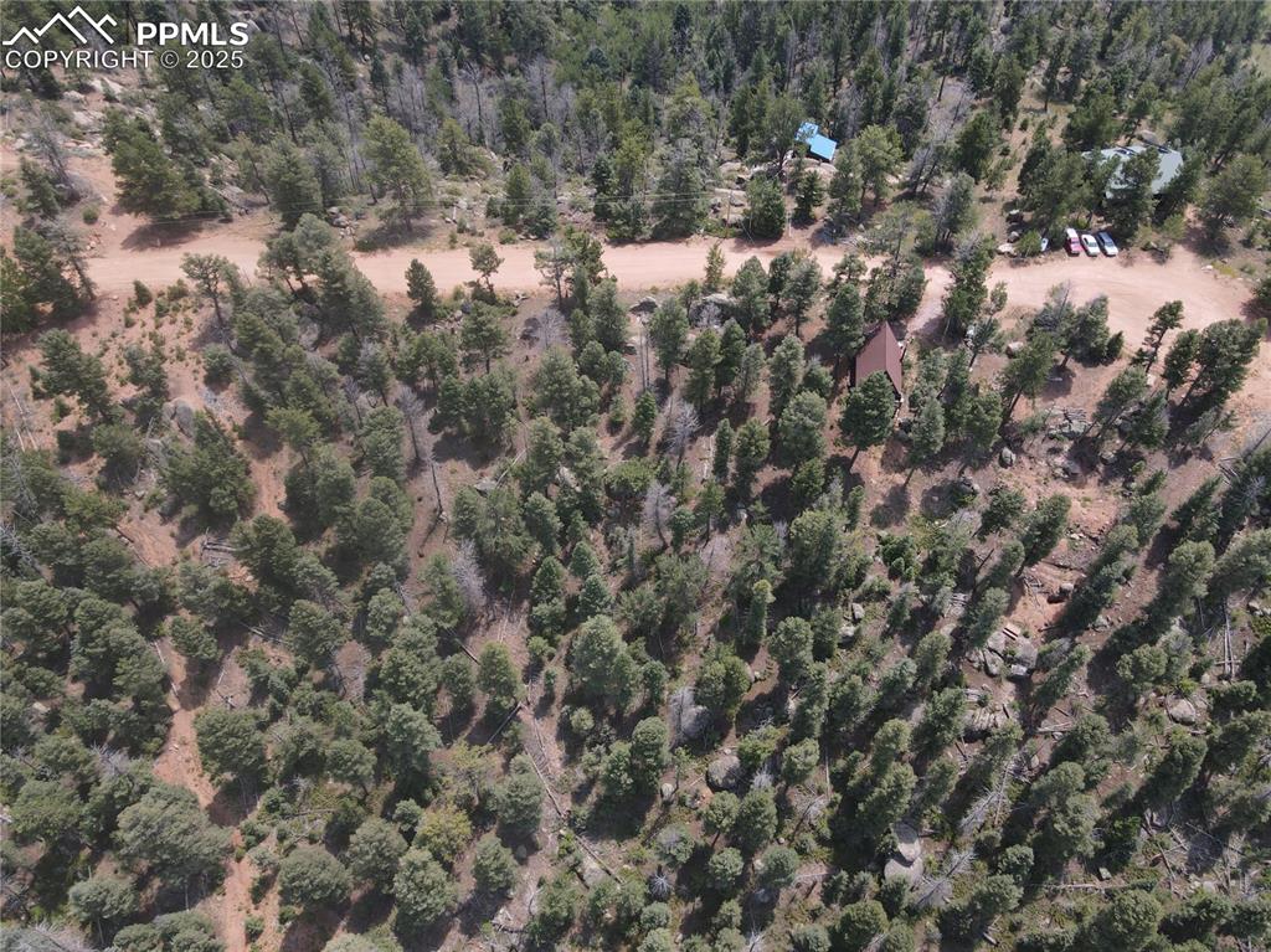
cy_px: 476
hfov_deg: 71.6
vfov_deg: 56.8
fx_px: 881
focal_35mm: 24
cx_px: 636
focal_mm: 4.5
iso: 100
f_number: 2.8
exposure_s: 1/15
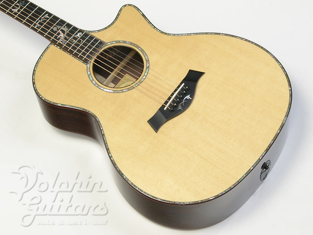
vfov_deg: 18.7
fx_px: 714
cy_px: 118
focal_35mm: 79
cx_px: 156
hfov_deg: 24.7
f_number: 19
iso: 400
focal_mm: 53
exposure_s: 1.5
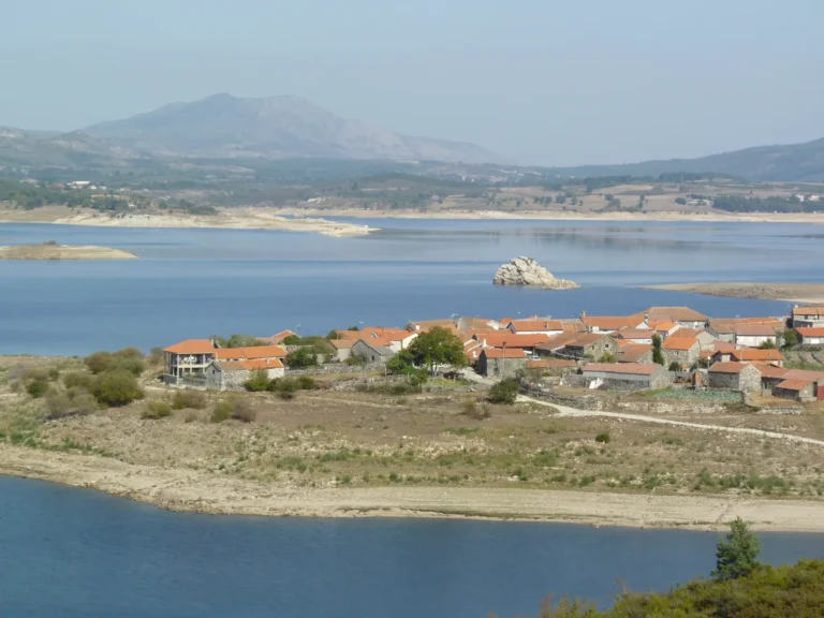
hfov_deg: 17.4
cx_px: 412
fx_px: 2690
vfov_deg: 13.1
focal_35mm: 113
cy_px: 309
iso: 80
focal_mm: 20.1
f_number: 5.6
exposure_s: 1/400
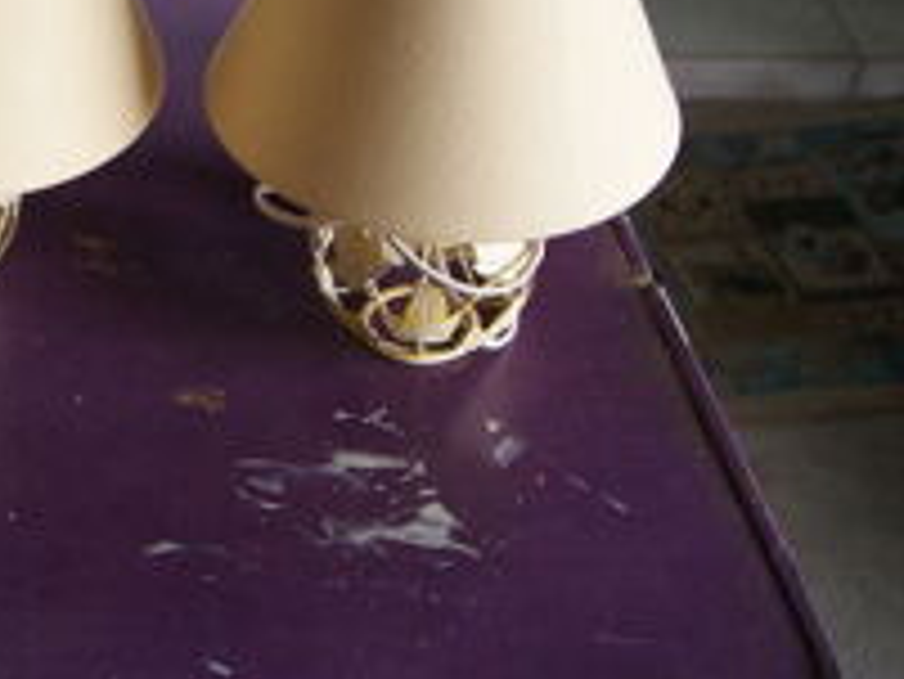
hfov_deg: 25.9
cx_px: -99
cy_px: 2
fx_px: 1803
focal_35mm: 69
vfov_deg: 20.6
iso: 400
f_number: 4
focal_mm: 20
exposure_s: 1/10
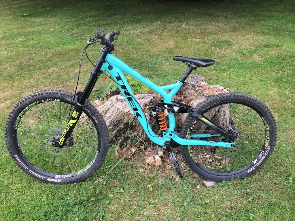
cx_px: 148
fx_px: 247
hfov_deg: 61.7
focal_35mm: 29
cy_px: 110
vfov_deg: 48.2
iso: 32
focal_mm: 4.15
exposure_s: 1/501
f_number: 2.2
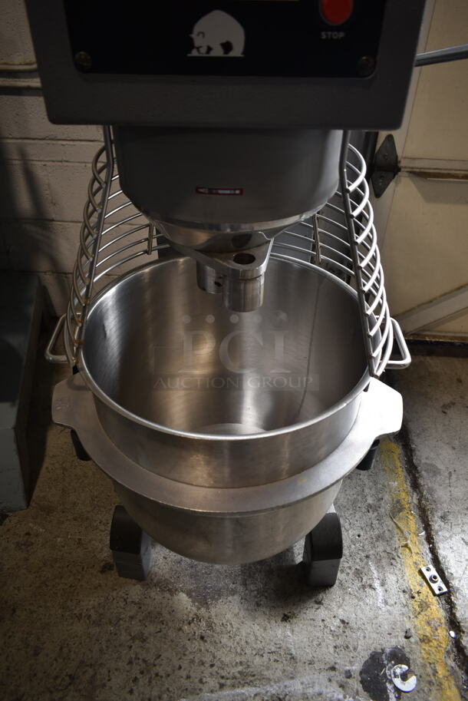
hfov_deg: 48.0
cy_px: 350
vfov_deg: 67.3
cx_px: 234
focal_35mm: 27
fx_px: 526
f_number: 3.5
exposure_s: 1/40
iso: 100
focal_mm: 18
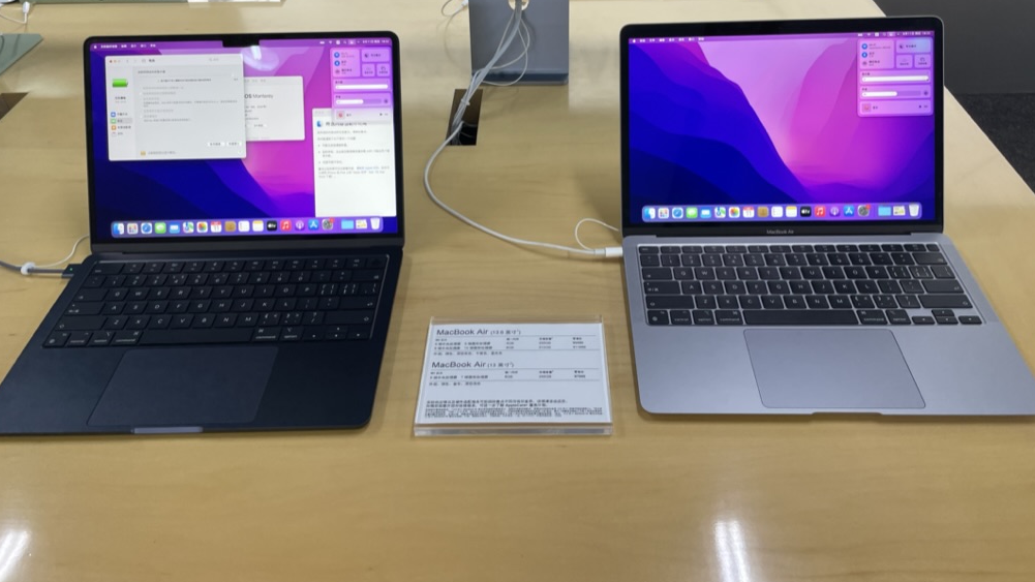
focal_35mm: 29
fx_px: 796
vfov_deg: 39.9
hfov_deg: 66.1
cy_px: 218
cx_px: 519
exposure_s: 1/100
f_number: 1.6
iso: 64
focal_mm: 4.2
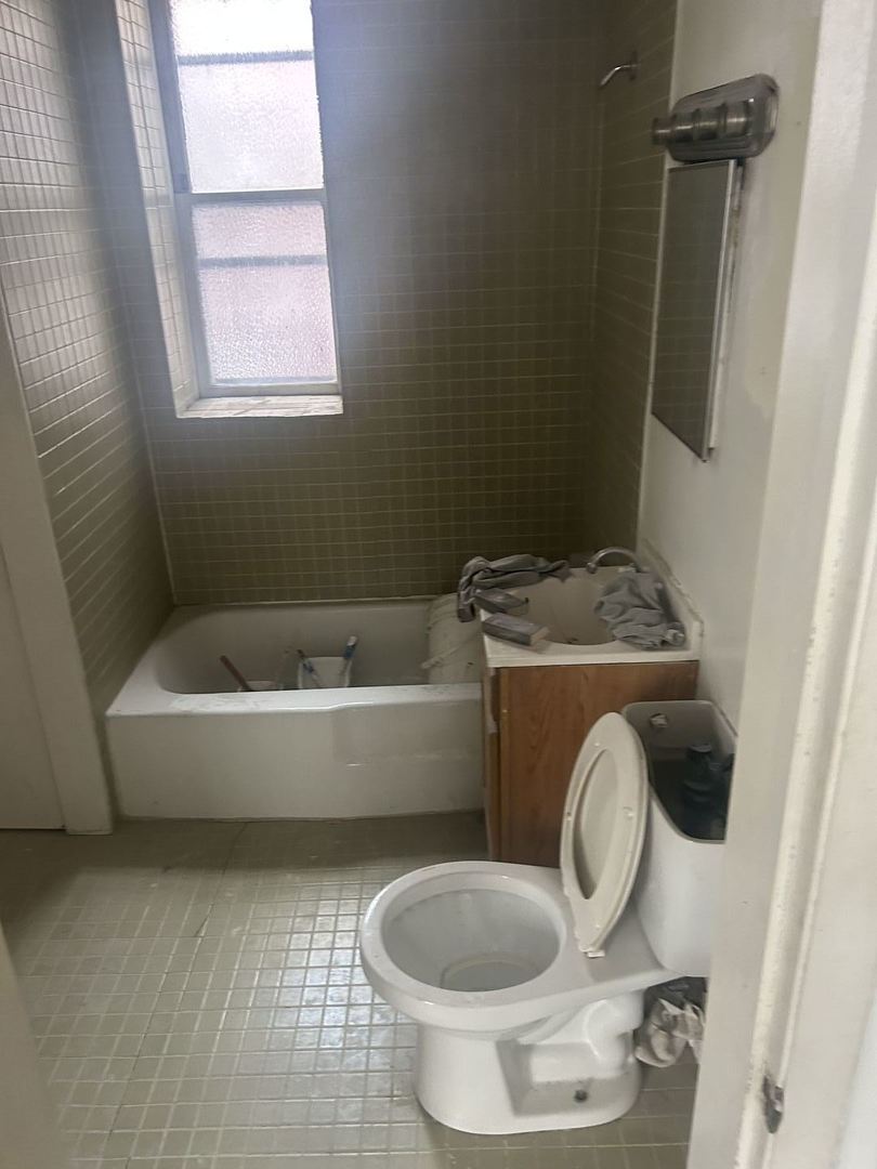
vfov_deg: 67.3
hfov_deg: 53.1
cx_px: 438
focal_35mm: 26
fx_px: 878
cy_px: 584
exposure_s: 1/60
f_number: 1.5
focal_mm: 5.7
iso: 320
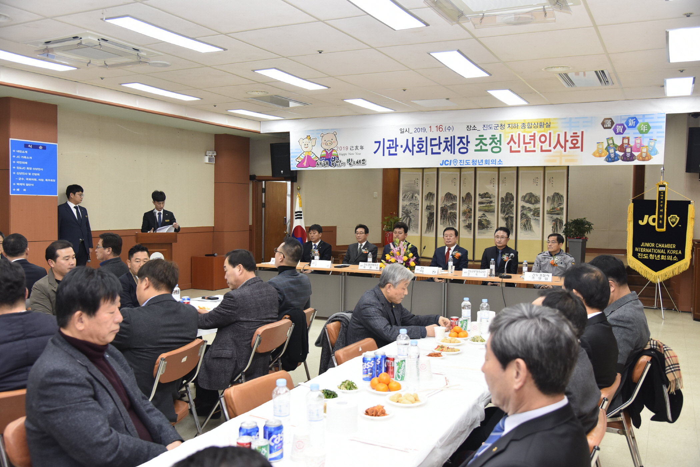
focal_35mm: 31
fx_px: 603
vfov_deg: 42.3
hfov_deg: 60.3
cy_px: 234
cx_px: 350
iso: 800
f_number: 4.5
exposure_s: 1/125
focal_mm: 31
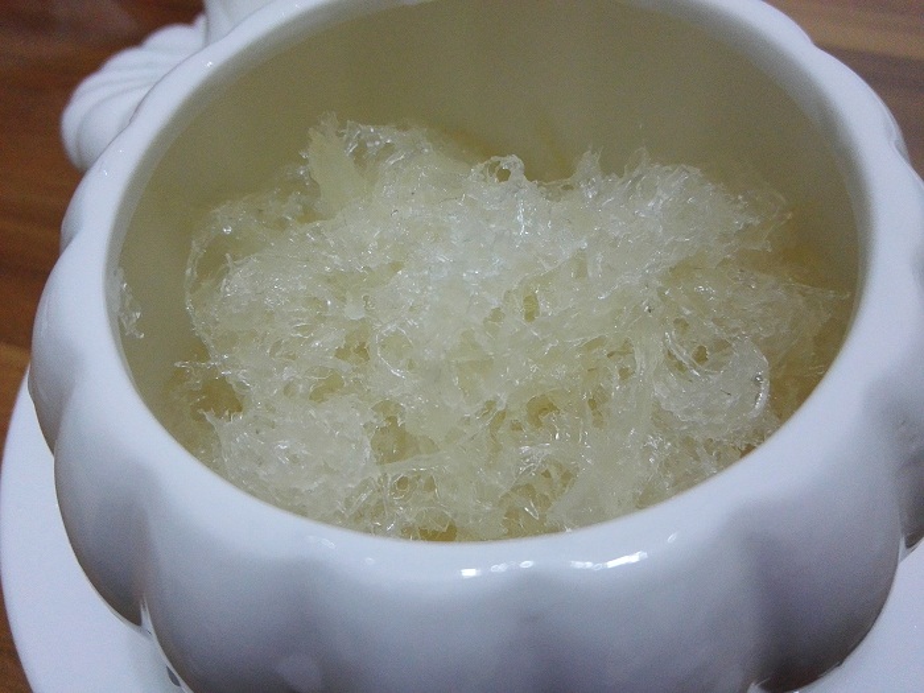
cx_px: 462
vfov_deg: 48.2
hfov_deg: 61.7
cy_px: 346
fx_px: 774
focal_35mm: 29
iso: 400
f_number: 2
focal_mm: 3.8
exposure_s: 1/33.4
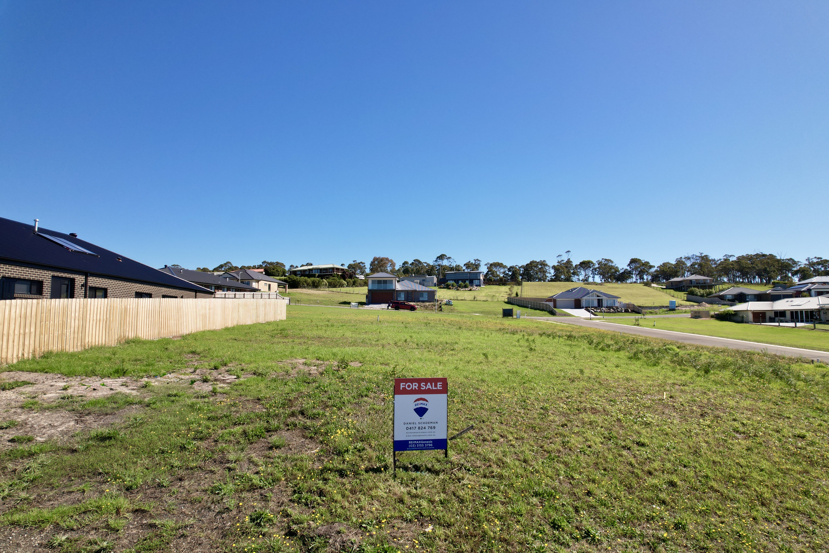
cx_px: 414
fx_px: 507
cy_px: 276
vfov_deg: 57.2
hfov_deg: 78.6
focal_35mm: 22
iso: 100
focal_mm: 8.38
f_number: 2.8
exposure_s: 1/500
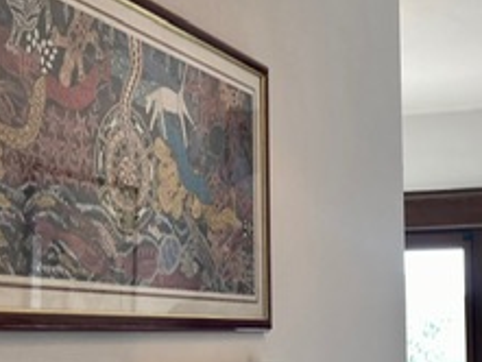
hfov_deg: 23.3
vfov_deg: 17.7
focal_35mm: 81
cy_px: 379
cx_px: 465
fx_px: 1128
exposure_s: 1/100
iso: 32
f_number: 1.8
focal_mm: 3.99
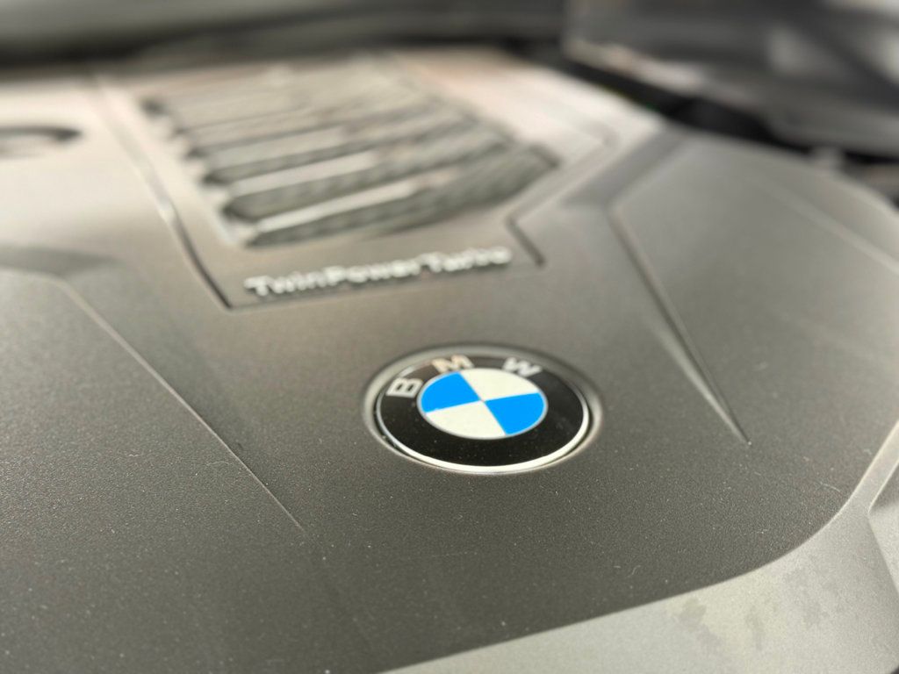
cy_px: 337
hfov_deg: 39.7
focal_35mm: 48
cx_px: 450
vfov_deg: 30.3
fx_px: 1247
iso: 200
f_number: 1.78
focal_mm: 6.76
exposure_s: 1/40
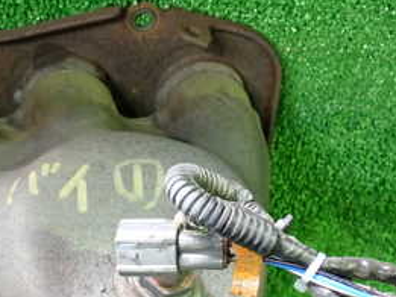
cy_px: 215
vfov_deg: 21.2
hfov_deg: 27.6
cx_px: 80
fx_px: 790
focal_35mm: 69
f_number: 2.3
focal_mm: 5.4
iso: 400
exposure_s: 1/30
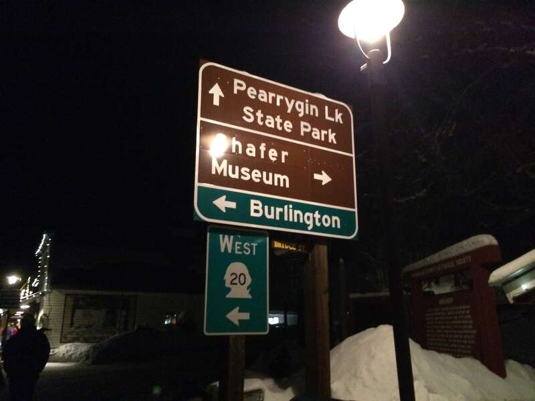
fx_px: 448
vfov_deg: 48.2
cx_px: 268
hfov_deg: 61.7
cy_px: 200
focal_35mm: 29
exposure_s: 1/15
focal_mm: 4.15
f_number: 2.2
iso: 800
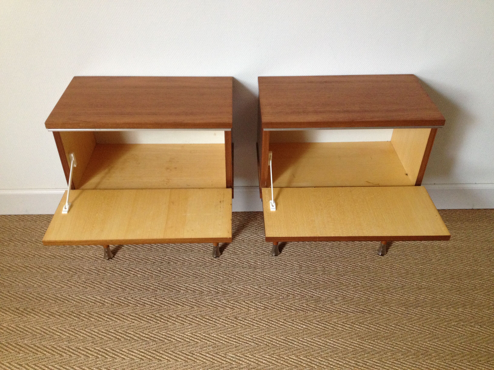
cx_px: 247
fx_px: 499
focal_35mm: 35
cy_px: 185
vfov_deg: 40.7
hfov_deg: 52.6
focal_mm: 4.28
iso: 200
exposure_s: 1/20
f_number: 2.4
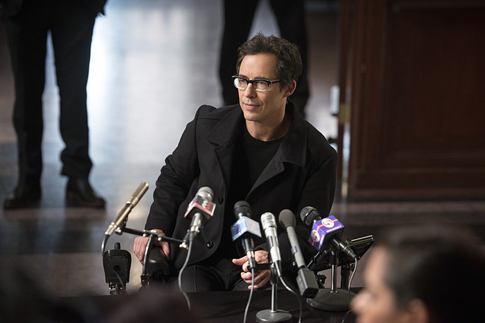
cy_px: 162
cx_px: 242
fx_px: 1819
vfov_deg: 10.2
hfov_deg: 15.2
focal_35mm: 135
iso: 2000
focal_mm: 135
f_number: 2.8
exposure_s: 1/125
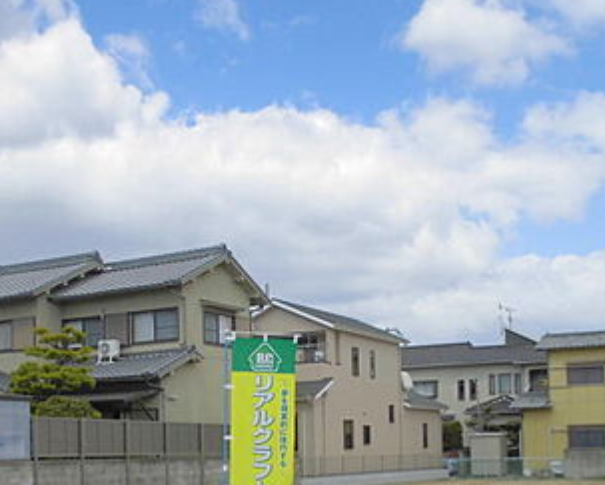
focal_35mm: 56
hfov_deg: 33.4
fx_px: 1004
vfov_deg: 26.2
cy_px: 441
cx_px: 228
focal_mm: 5.3
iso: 100
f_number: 3.7
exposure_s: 1/640
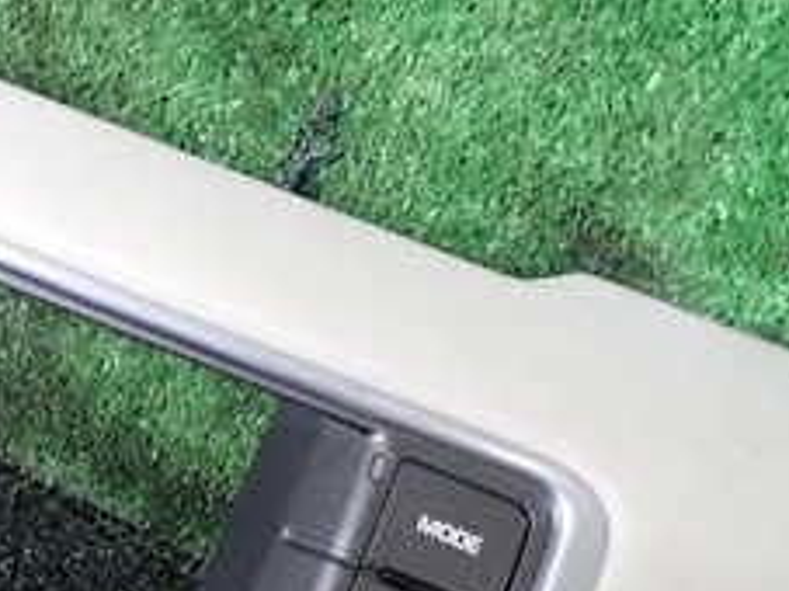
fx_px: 1504
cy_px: 414
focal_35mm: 66
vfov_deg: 22.1
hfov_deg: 27.4
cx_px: -31
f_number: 2
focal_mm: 4.5
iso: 320
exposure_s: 1/30
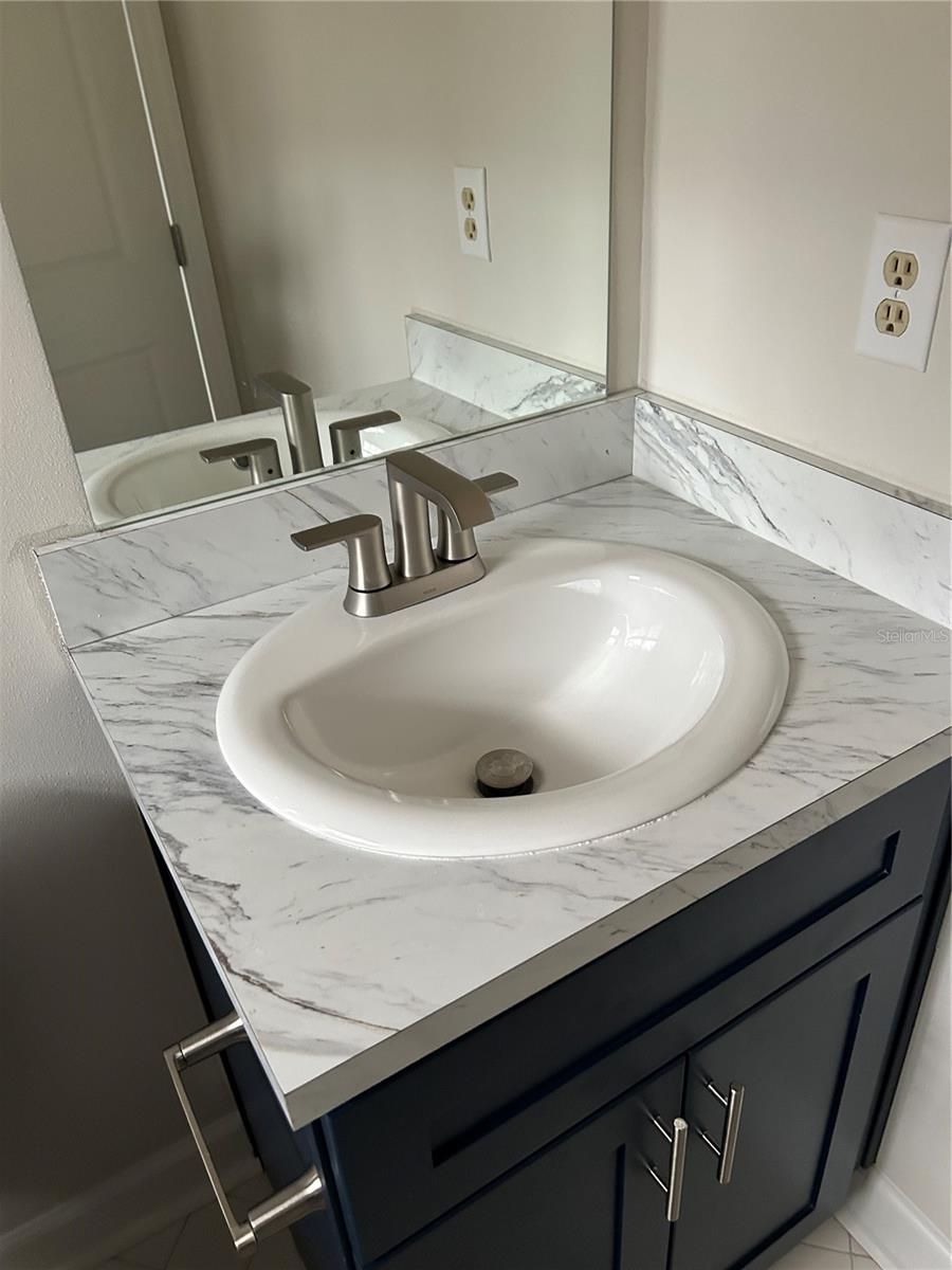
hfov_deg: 53.1
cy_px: 635
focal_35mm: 26
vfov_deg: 67.3
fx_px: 953
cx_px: 476
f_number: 1.5
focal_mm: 5.7
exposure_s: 1/60
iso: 400
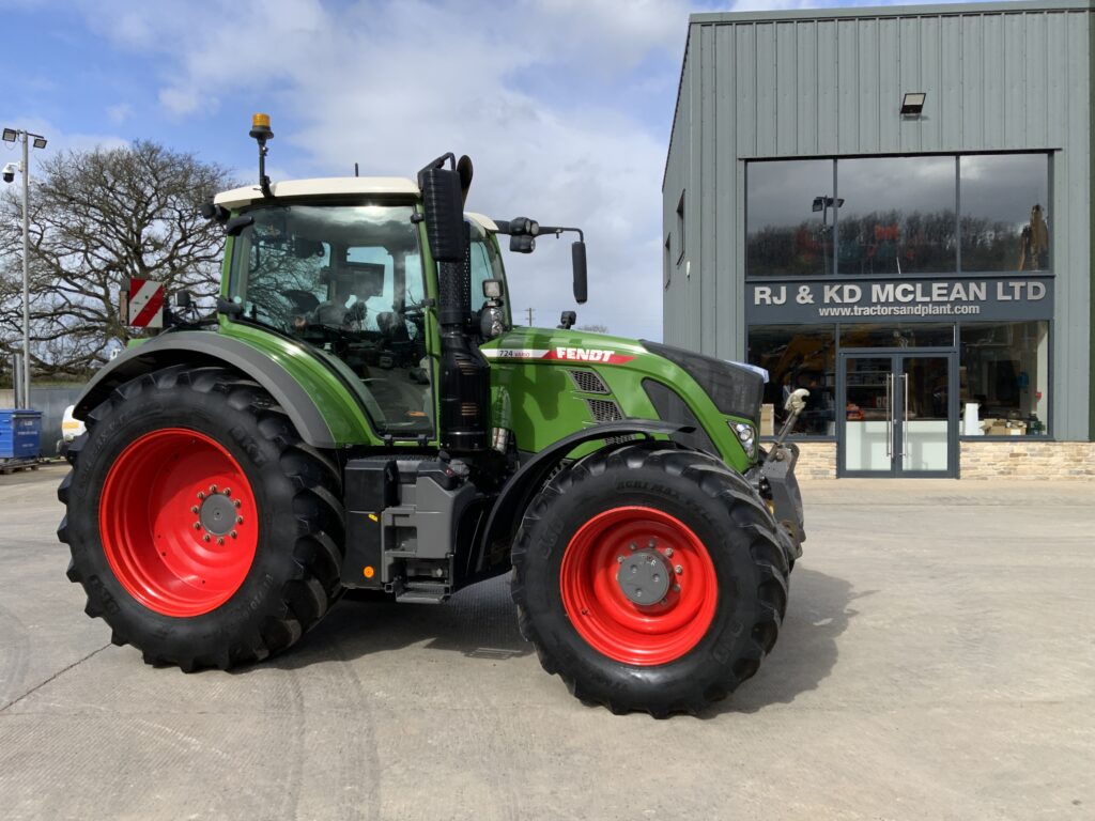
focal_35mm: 29
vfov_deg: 48.2
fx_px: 917
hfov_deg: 61.7
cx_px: 548
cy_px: 410
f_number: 1.8
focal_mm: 3
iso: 16
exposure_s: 1/1490
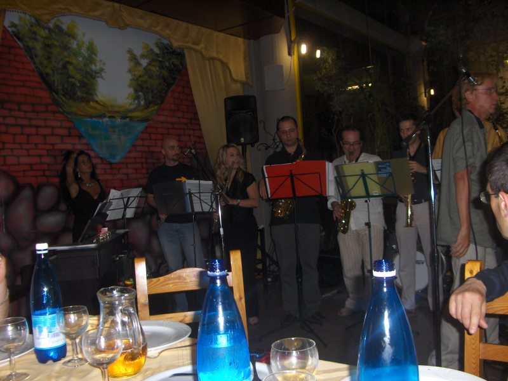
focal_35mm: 35
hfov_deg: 52.6
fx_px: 514
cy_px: 190
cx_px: 254
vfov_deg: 40.7
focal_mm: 5.8
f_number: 2.6
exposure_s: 1/60
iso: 100
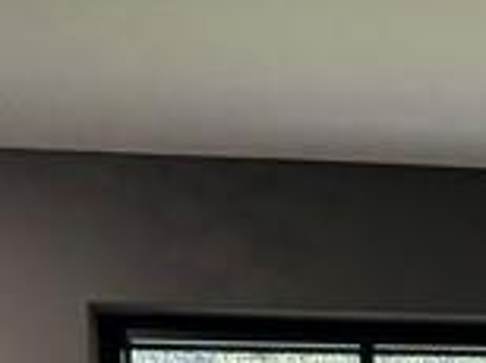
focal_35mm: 173
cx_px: 1262
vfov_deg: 7.7
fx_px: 2425
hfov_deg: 9.7
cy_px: 975
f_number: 1.6
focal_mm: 5.96
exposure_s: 1/120
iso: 100
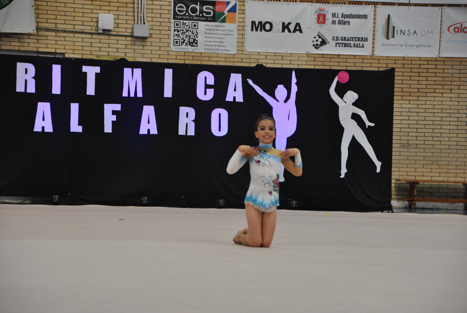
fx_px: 1461
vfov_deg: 12.2
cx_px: 234
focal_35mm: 112
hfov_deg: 18.2
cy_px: 156
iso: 800
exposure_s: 1/200
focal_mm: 75
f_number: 5.3
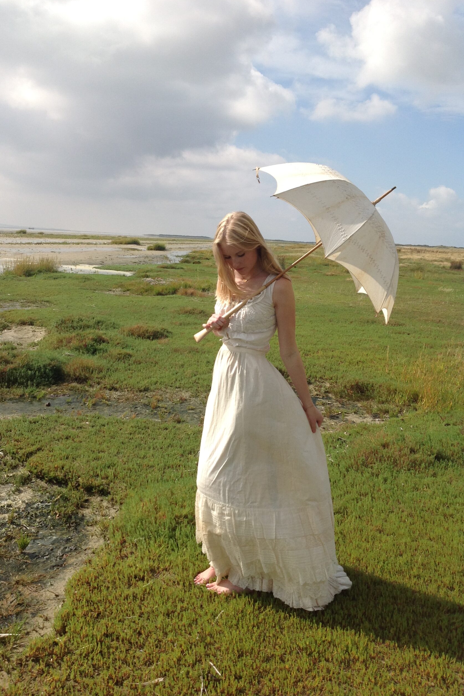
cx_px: 203
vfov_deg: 51.9
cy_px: 343
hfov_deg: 35.9
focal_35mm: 37
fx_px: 715
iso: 50
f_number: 2.4
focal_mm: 4.28
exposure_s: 1/2519
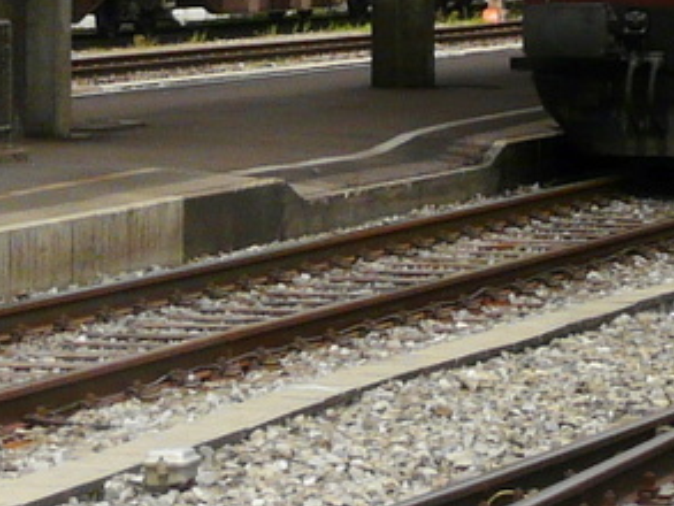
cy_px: -150
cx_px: 807
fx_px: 3526
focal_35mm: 181
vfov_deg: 8.1
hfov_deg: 10.7
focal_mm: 8.8
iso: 100
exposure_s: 1/500
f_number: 5.6
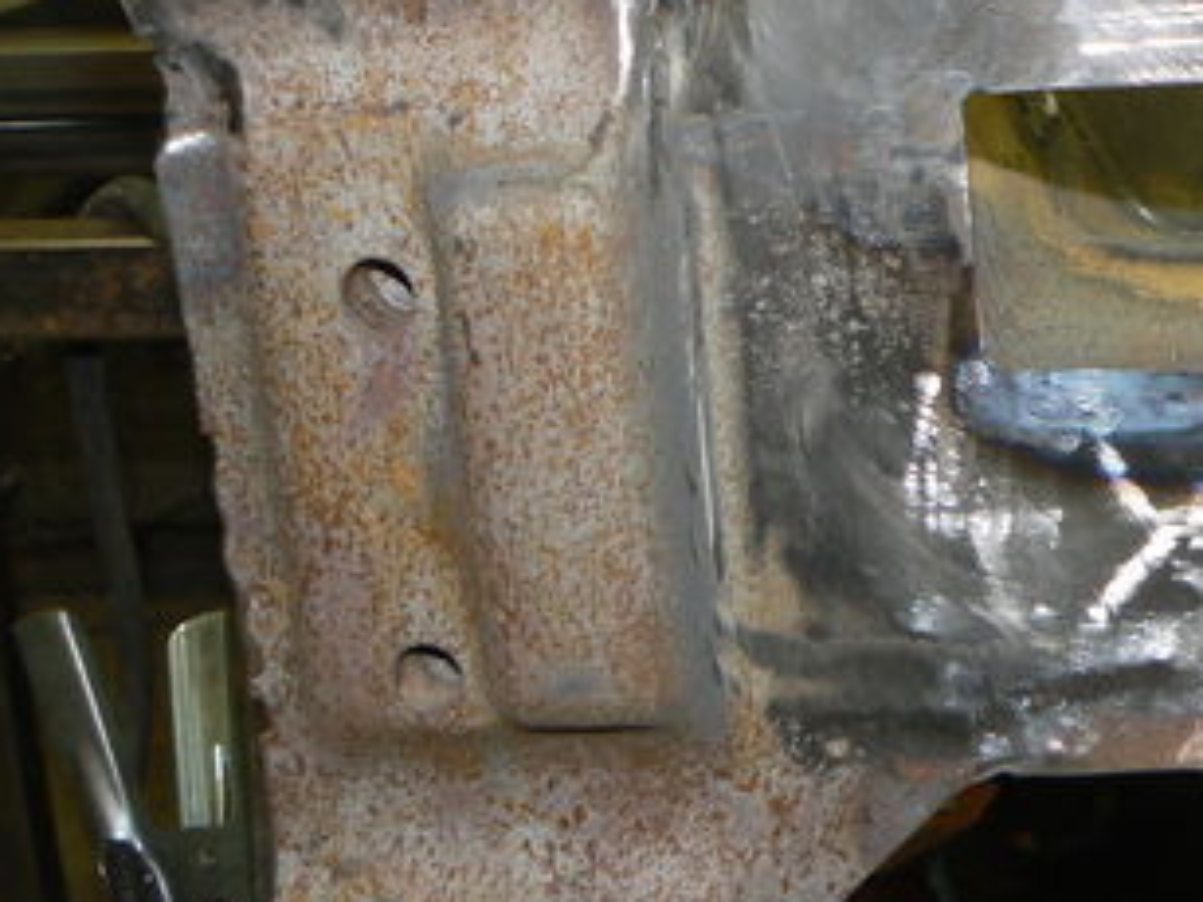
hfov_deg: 24.7
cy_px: 267
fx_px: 2605
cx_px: 1219
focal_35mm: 75
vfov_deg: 19.5
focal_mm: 6
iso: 100
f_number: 2.8
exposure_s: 1/30
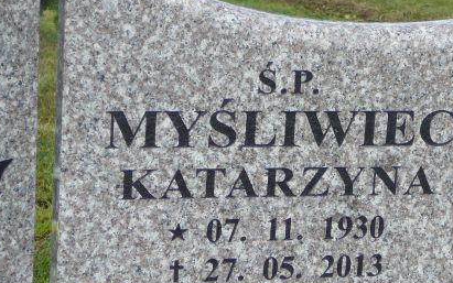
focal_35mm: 127
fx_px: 1568
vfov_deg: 10.3
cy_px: 187
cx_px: 269
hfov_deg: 16.4
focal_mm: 11.5
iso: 80
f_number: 3.7
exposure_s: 1/400
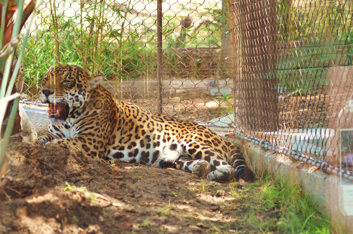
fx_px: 1248
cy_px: 117
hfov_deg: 16.1
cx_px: 176
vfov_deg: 10.7
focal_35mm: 128
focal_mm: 85
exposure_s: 1/250
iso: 400
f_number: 4
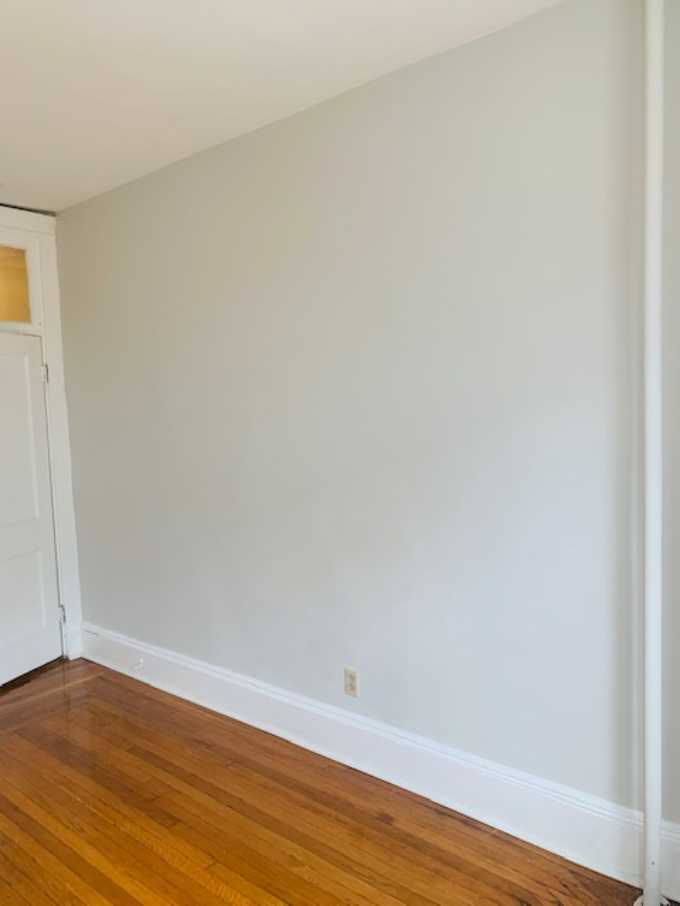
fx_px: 681
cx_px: 340
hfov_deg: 53.1
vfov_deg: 67.3
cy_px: 453
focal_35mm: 26
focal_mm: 4.25
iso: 64
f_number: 1.8
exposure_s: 1/121
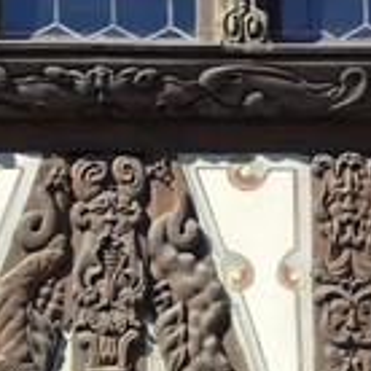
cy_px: 374
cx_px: 118
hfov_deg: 3.7
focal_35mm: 480
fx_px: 5820
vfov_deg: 3.6
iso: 200
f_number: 9
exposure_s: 1/250
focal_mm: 185
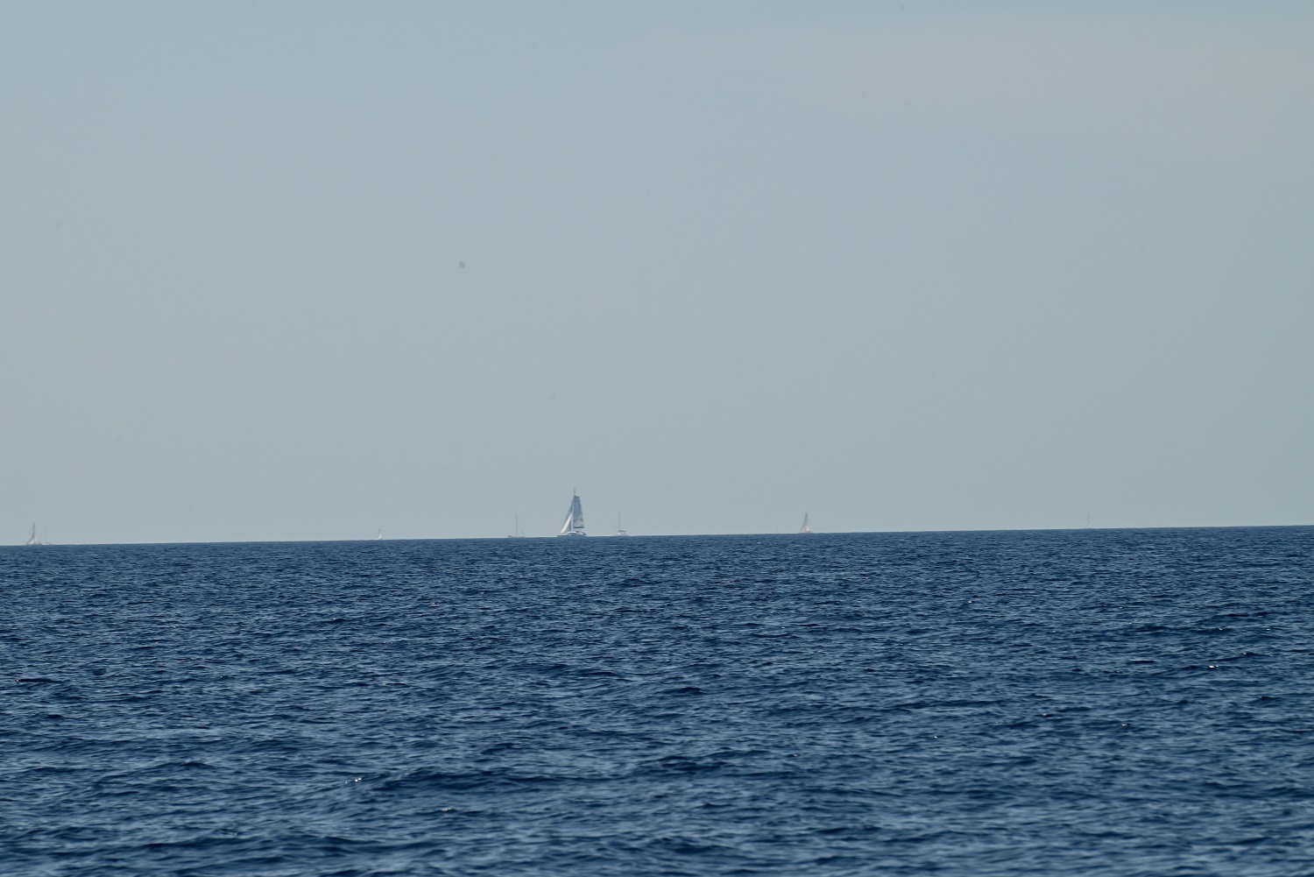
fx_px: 10953
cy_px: 438
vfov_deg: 4.6
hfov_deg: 6.9
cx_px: 657
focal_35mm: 300
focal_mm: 300
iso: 200
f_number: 16
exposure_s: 1/320
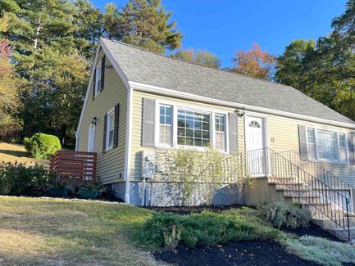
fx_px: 308
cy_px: 142
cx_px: 203
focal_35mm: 30
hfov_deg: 59.7
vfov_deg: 46.8
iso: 50
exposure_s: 1/543
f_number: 1.6
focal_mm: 4.2
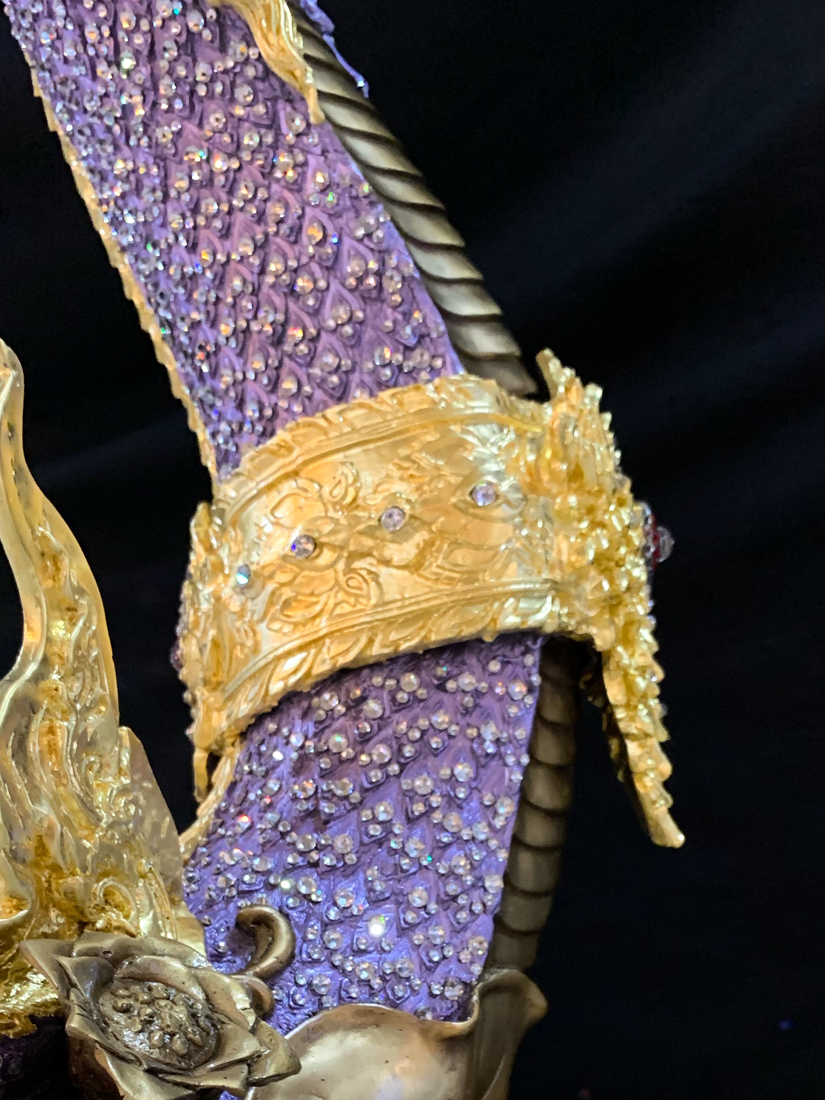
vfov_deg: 38.9
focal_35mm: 46
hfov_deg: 31.5
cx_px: 430
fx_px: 1462
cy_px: 947
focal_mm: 4.25
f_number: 1.8
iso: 320
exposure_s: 1/33
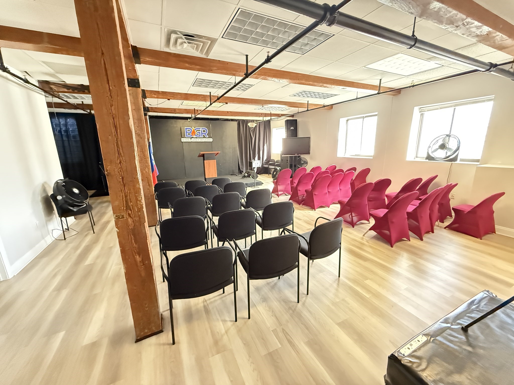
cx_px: 257
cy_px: 192
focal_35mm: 14
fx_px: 208
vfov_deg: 85.7
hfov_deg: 102.1
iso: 1600
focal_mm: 2.22
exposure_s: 1/40
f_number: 2.2
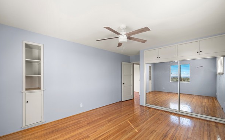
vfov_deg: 74.7
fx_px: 92
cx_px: 115
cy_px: 74
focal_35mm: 15
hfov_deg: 101.4
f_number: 8
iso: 200
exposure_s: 1/50
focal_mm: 14
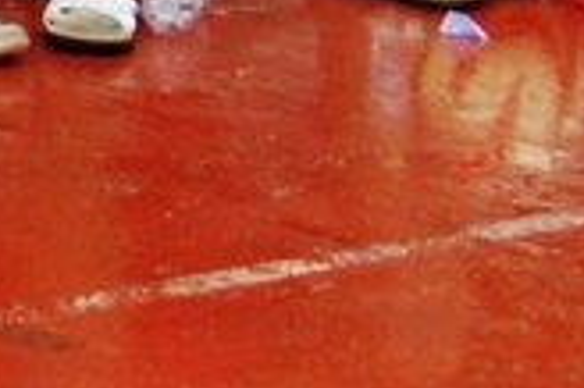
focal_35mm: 405
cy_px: -799
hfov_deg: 5.0
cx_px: -363
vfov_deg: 3.3
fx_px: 6563
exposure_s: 1/30
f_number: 3.7
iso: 160
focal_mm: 12.8
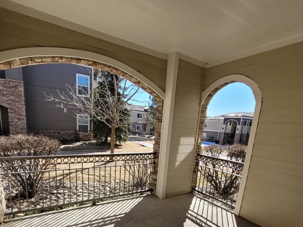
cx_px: 143
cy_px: 160
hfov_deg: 84.6
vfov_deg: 65.9
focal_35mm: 19
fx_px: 166
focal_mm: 1.74
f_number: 2.2
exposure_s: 1/803
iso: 40
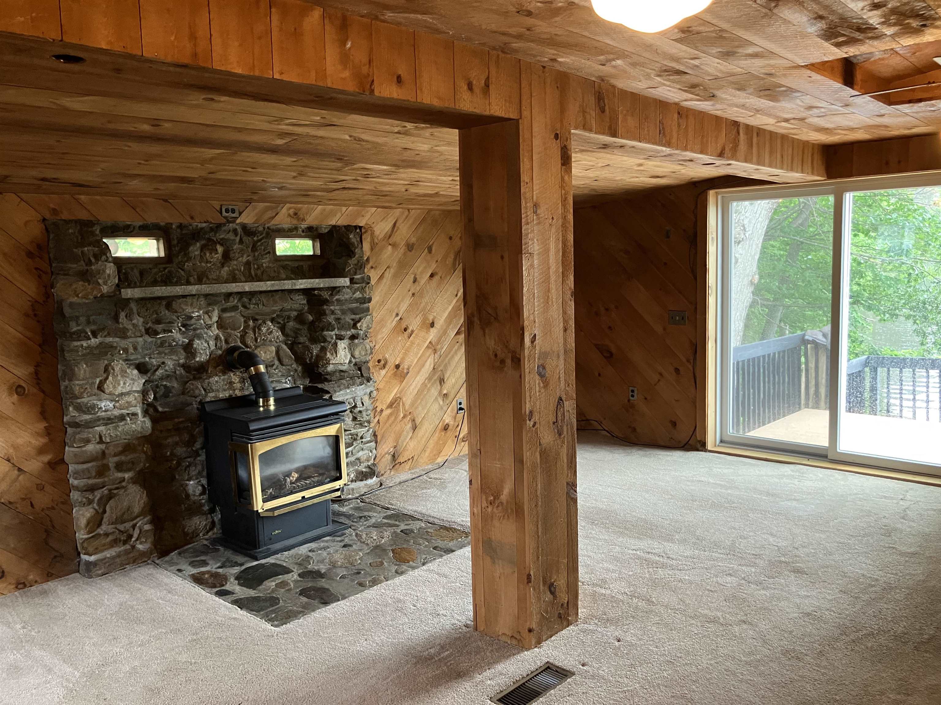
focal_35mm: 28
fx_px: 761
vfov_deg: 49.7
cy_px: 352
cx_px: 470
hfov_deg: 63.4
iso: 250
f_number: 1.8
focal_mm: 3.99
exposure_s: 1/60
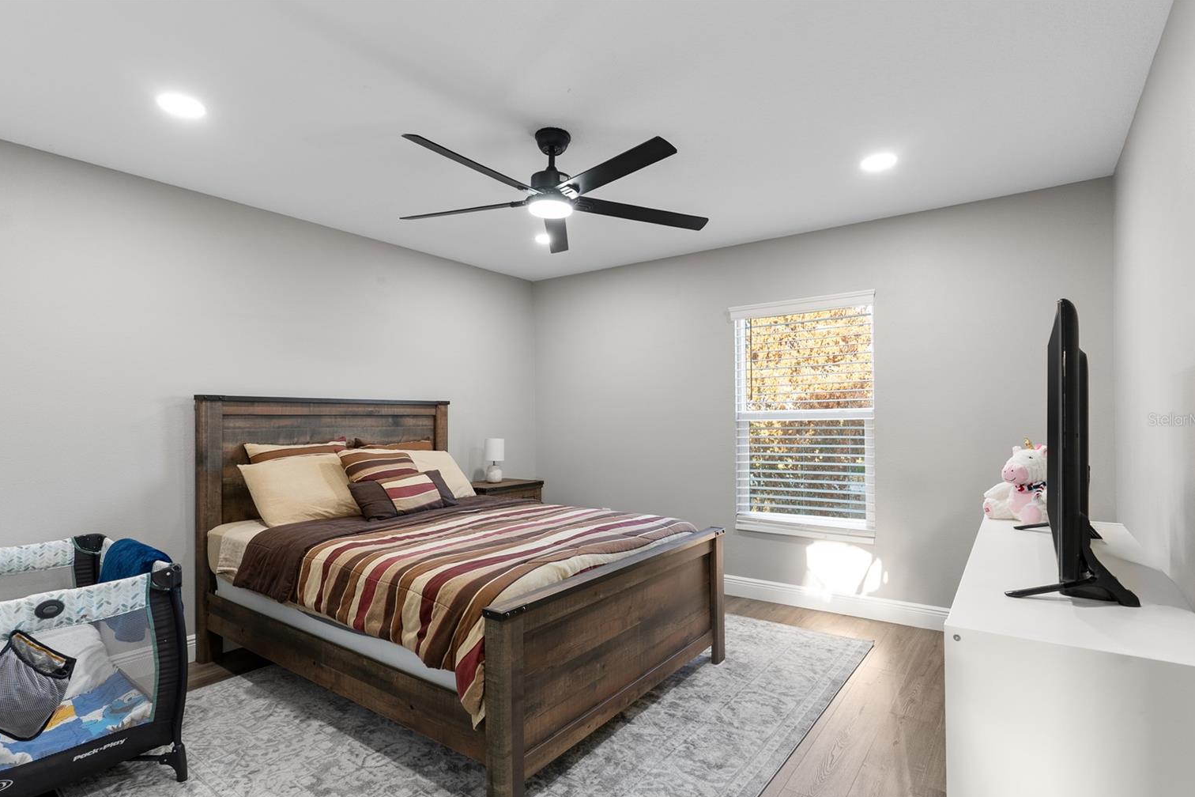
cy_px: 419
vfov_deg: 67.3
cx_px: 586
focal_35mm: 18
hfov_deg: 90.0
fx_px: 597
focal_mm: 17
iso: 400
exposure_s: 1/2.5
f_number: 8
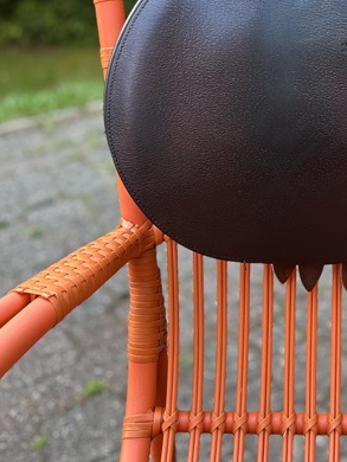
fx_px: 801
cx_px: 391
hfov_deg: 22.9
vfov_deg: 31.1
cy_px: 75
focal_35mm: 60
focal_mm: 5.7
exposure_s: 1/121
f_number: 1.5
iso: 125
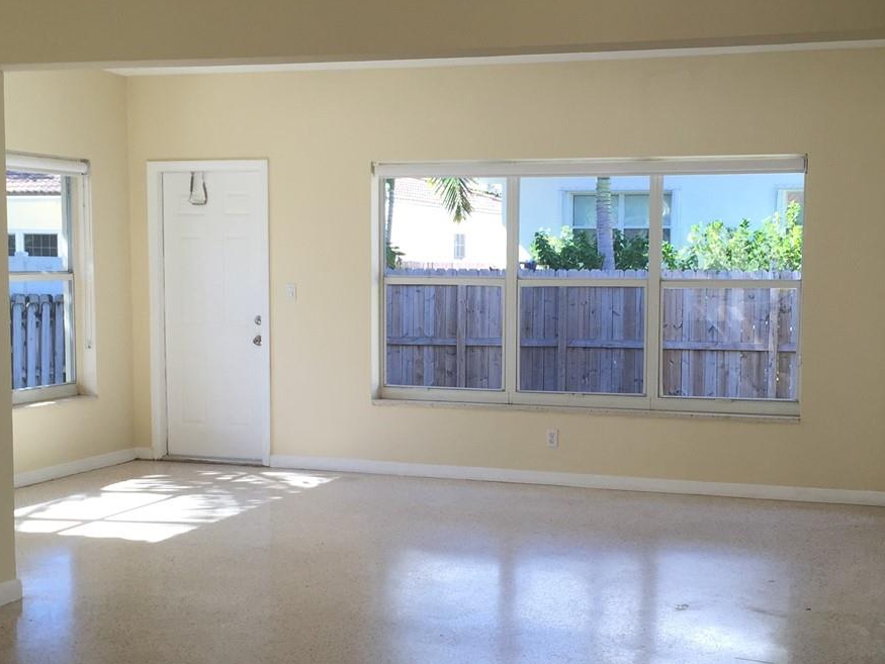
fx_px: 1356
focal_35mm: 53
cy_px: 393
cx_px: 489
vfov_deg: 27.5
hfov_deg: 36.1
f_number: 2.2
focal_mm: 4.15
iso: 40
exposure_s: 1/120
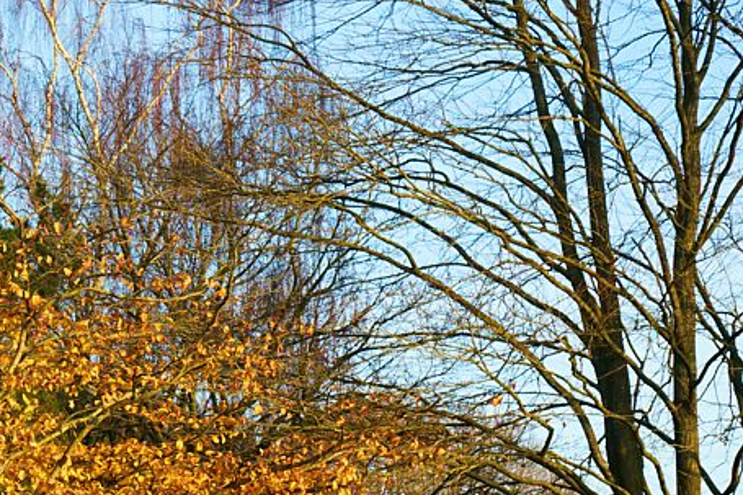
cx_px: -80
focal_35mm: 113
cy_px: 608
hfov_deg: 17.5
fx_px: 2331
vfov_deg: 11.8
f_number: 5.6
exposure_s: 1/400
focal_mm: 41
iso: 400
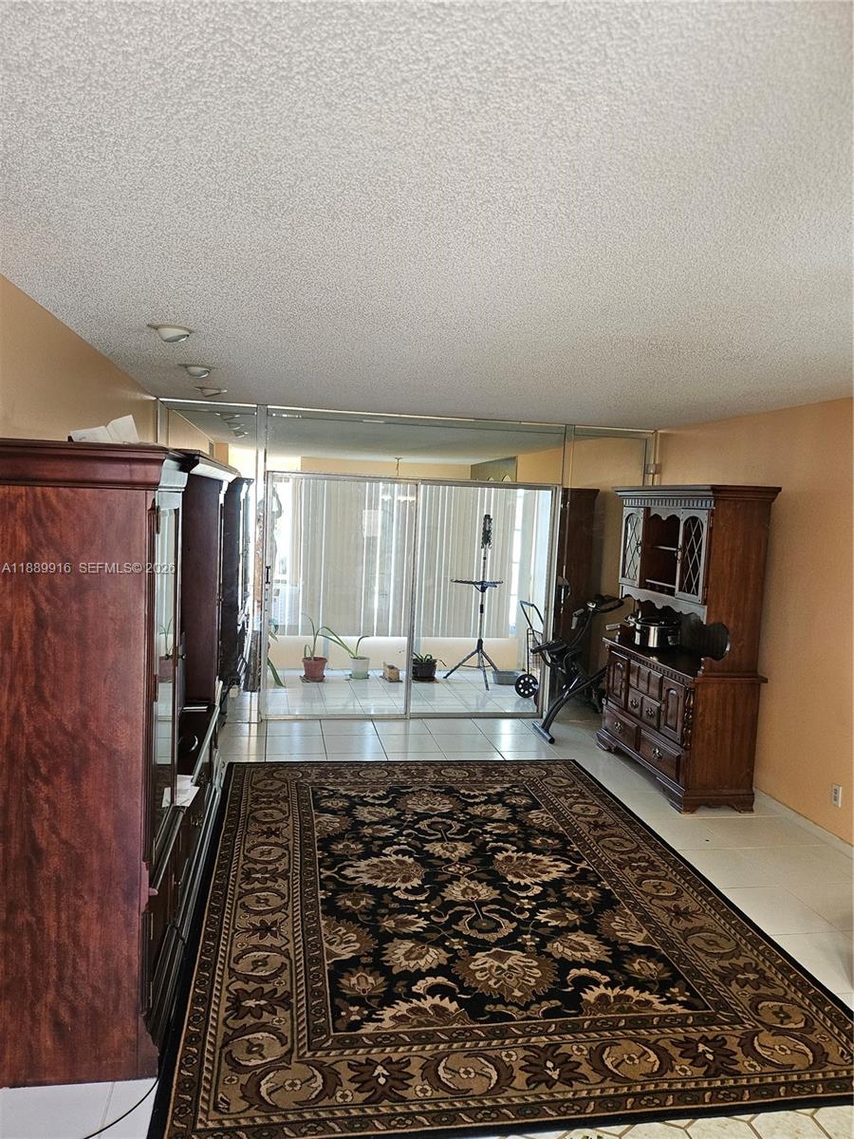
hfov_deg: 56.8
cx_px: 427
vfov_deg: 71.6
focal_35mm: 24
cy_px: 570
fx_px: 789
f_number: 1.8
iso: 250
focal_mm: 5
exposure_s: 1/120
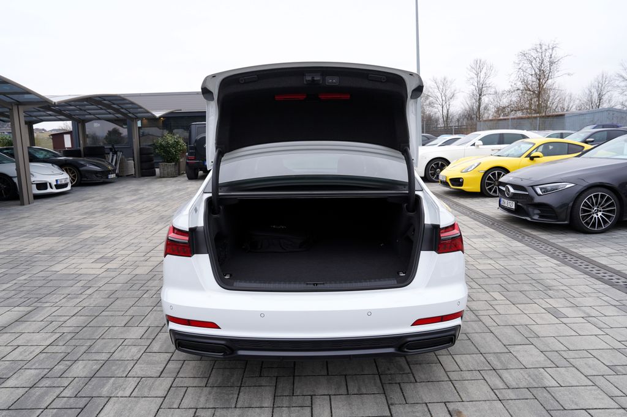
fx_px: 418
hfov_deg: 73.8
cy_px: 208
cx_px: 314
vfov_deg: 53.1
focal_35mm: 24
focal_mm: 24
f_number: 5.6
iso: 100
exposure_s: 1/125
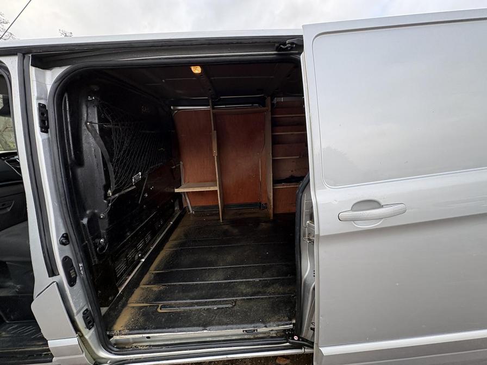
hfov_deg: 102.1
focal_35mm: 14
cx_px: 244
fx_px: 197
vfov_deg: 85.7
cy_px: 182
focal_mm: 2.22
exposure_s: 1/104
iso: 50
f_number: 2.2
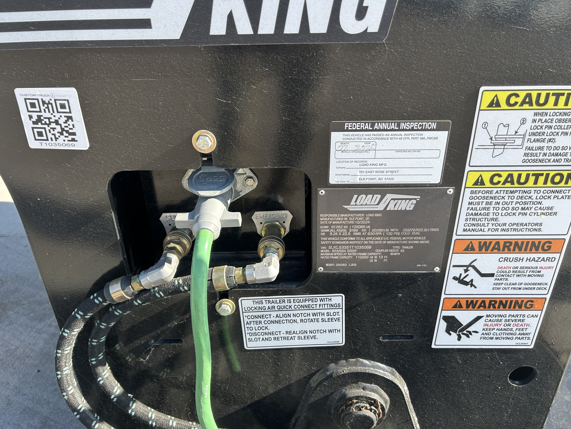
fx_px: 429
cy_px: 214
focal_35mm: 26
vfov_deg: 53.1
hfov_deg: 67.3
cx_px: 286
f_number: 1.5
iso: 50
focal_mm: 5.7
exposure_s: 1/833
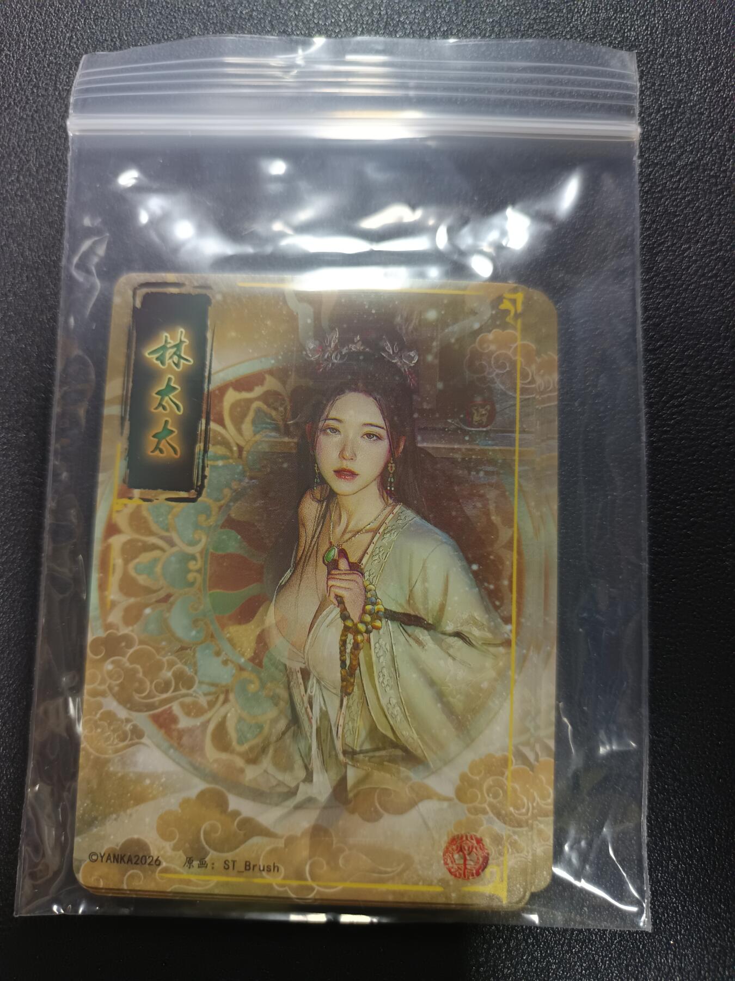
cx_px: 368
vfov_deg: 71.6
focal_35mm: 24
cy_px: 490
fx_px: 679
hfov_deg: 56.8
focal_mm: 5.31
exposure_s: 1/50
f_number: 1.7
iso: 1065
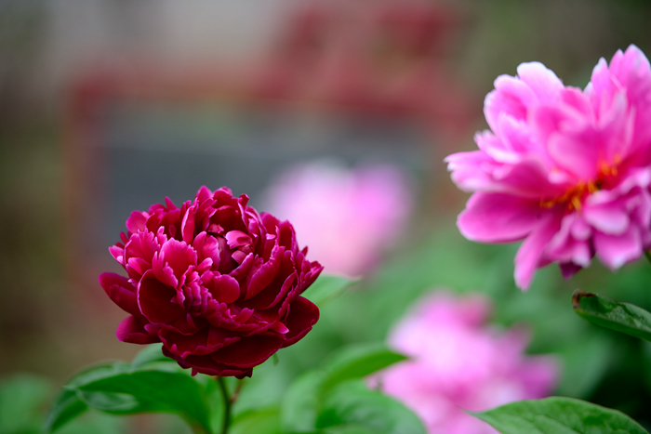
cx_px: 326
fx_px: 3617
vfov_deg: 6.9
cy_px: 217
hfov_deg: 10.3
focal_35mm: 200
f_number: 2.8
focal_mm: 200
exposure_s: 1/500
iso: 200
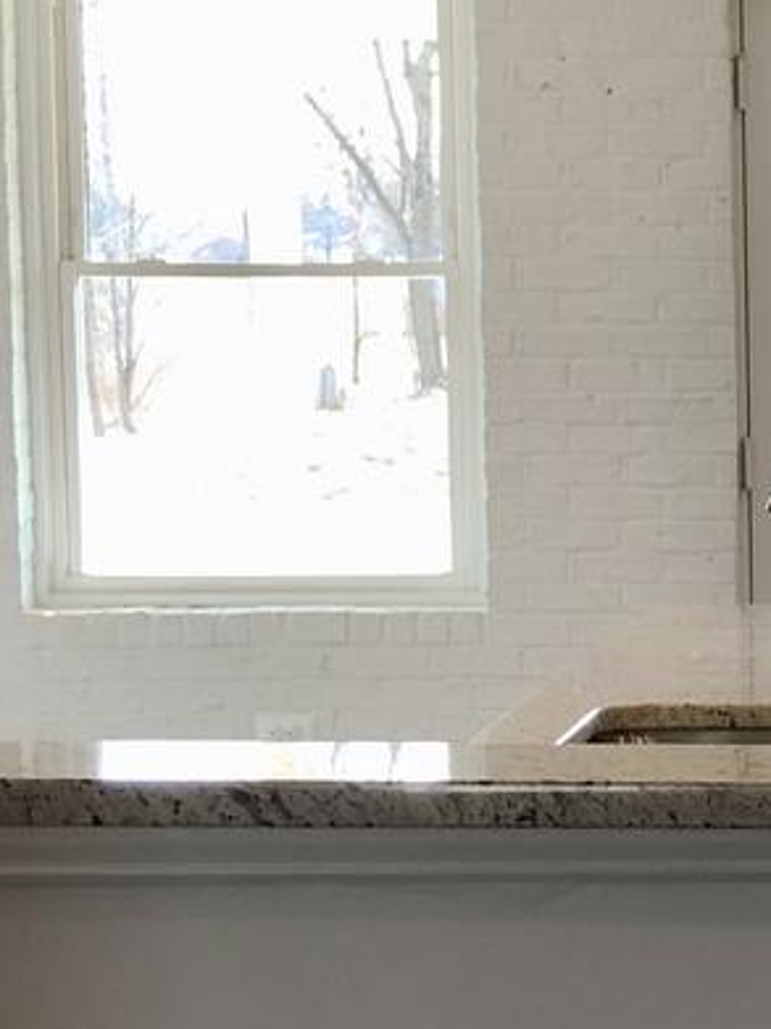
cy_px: 626
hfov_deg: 12.9
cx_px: 1050
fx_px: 3268
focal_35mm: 110
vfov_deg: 17.9
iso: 40
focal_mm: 3.99
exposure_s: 1/100
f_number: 1.8
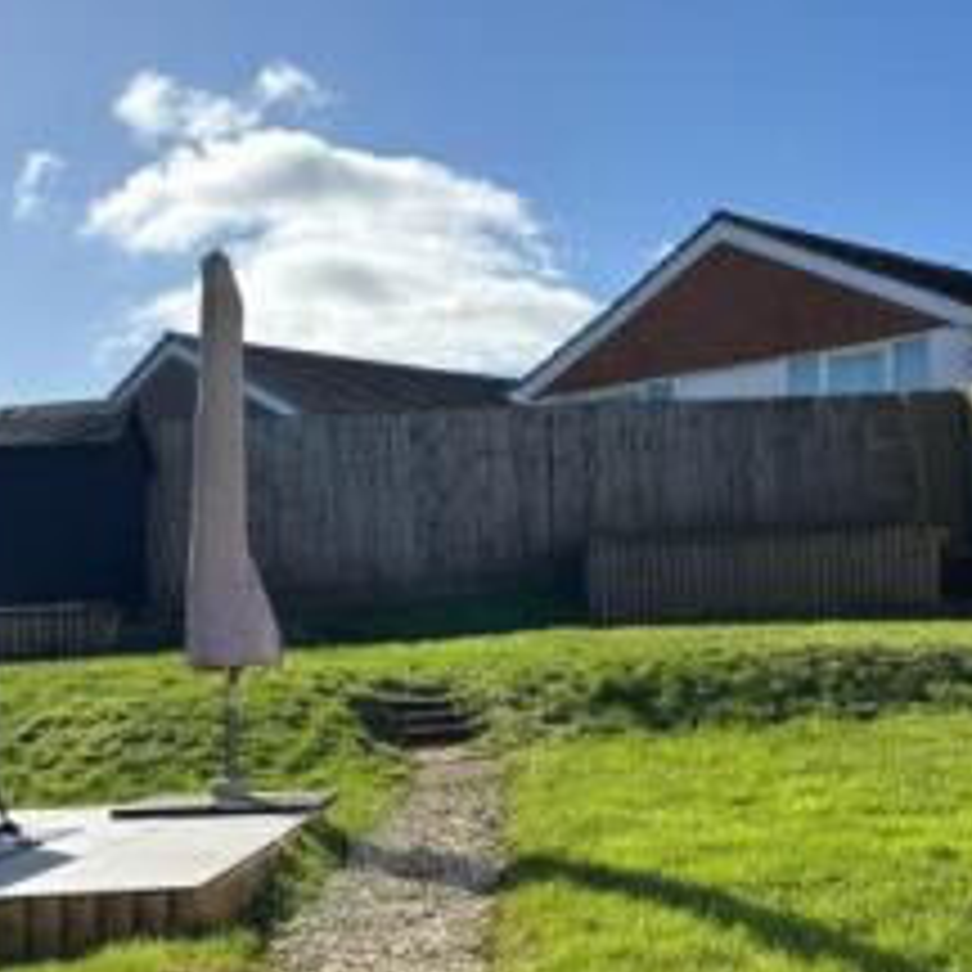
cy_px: 605
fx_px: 1970
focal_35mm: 62
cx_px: 533
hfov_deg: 27.7
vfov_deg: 27.6
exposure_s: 1/2513
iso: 50
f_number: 1.6
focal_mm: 5.96
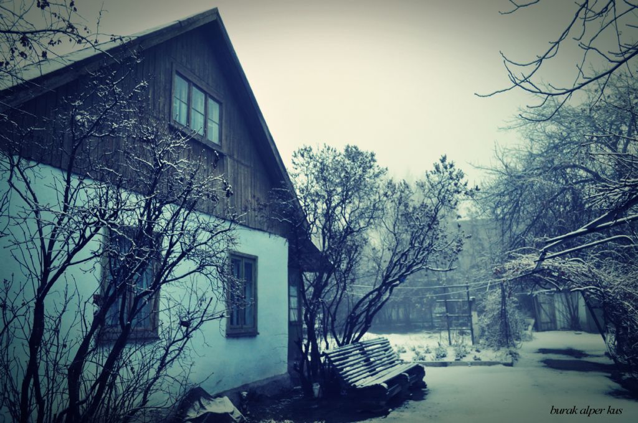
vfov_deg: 47.8
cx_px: 319
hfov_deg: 67.4
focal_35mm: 27
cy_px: 212
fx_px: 478
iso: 560
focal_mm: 18
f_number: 4
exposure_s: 1/60
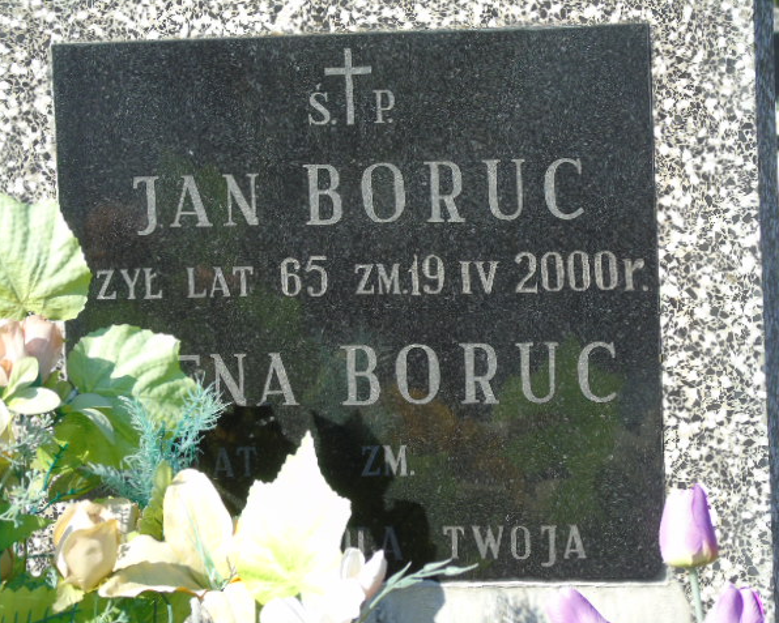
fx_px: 4497
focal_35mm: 195
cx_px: 413
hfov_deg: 9.9
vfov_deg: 7.9
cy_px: 311
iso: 80
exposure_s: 1/250
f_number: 5
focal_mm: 33
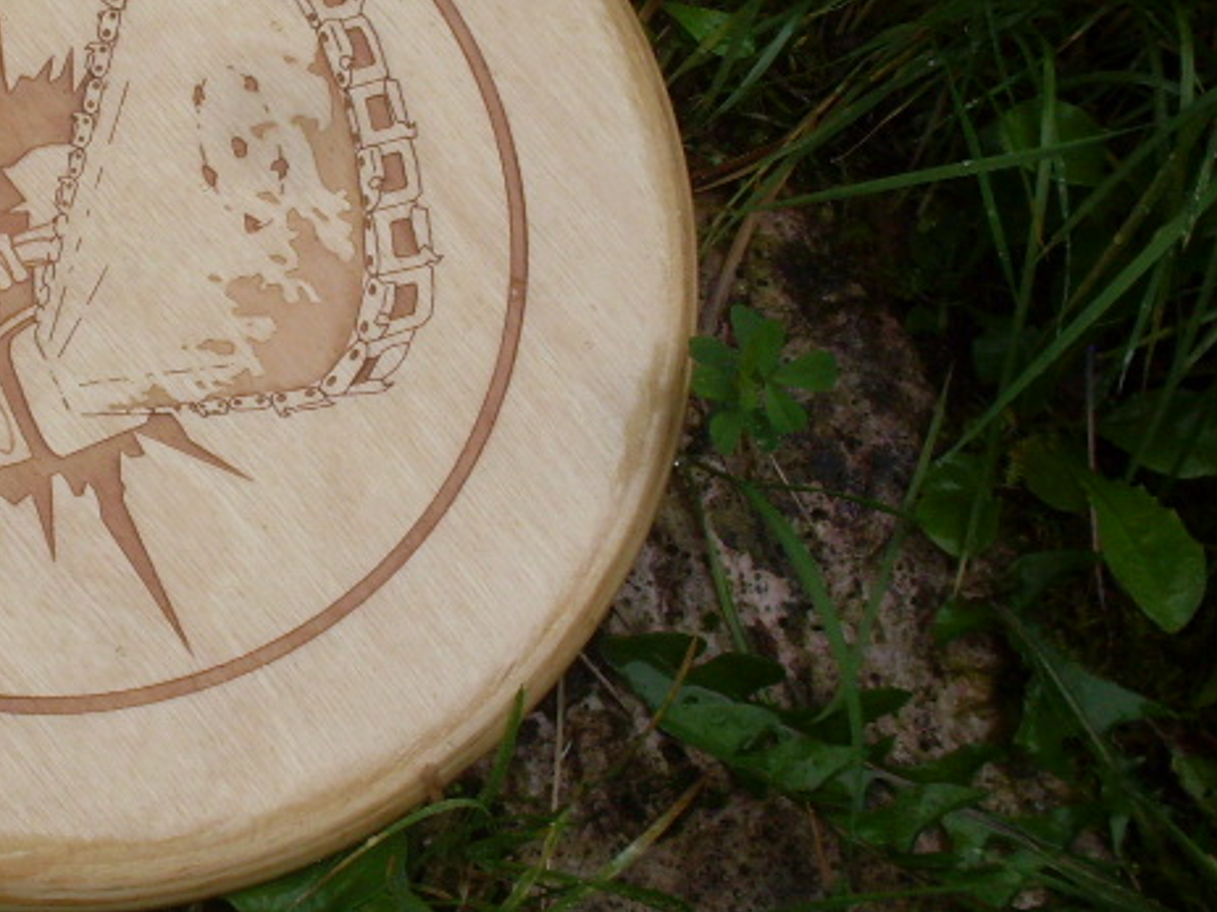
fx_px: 2952
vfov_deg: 17.5
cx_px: -116
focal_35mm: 84
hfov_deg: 22.0
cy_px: 371
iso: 80
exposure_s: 1/90
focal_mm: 6.3
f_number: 8.4
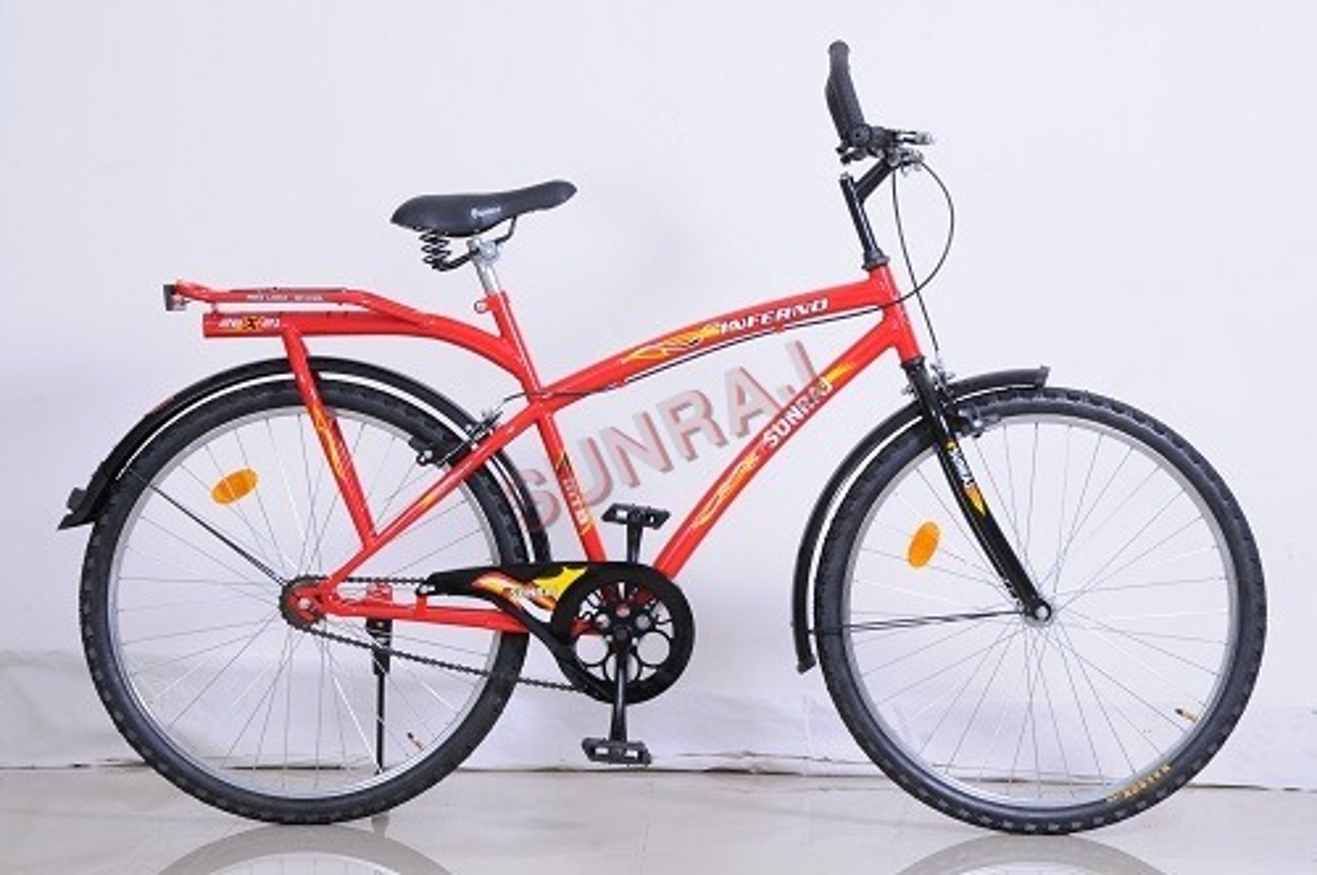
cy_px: 438
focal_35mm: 105
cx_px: 658
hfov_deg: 19.5
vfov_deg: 13.0
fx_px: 3836
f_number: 11
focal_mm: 70
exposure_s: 1/160
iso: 200
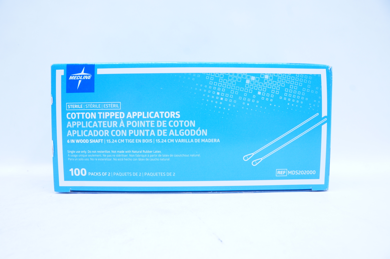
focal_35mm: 27
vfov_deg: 47.8
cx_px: 195
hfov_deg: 67.4
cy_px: 130
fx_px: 292
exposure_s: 1/15
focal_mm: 18
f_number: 9
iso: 400
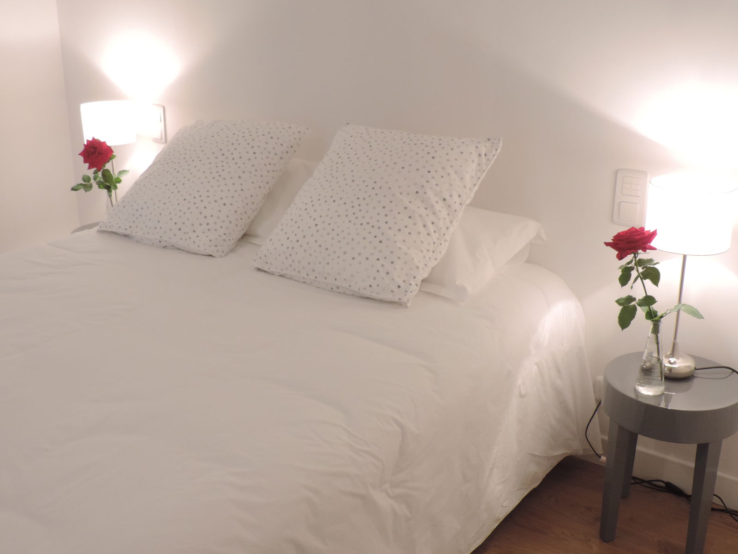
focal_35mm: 40
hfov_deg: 46.8
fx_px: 853
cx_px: 369
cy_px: 277
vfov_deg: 36.0
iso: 400
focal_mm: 7.1
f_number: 3.3
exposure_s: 1/30
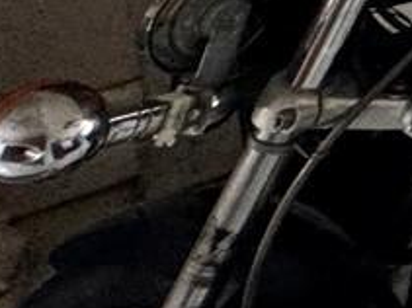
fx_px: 1261
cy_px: -655
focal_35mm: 106
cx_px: 1517
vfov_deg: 9.9
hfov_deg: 9.0
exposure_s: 1/99
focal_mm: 2.22
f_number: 2.2
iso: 160
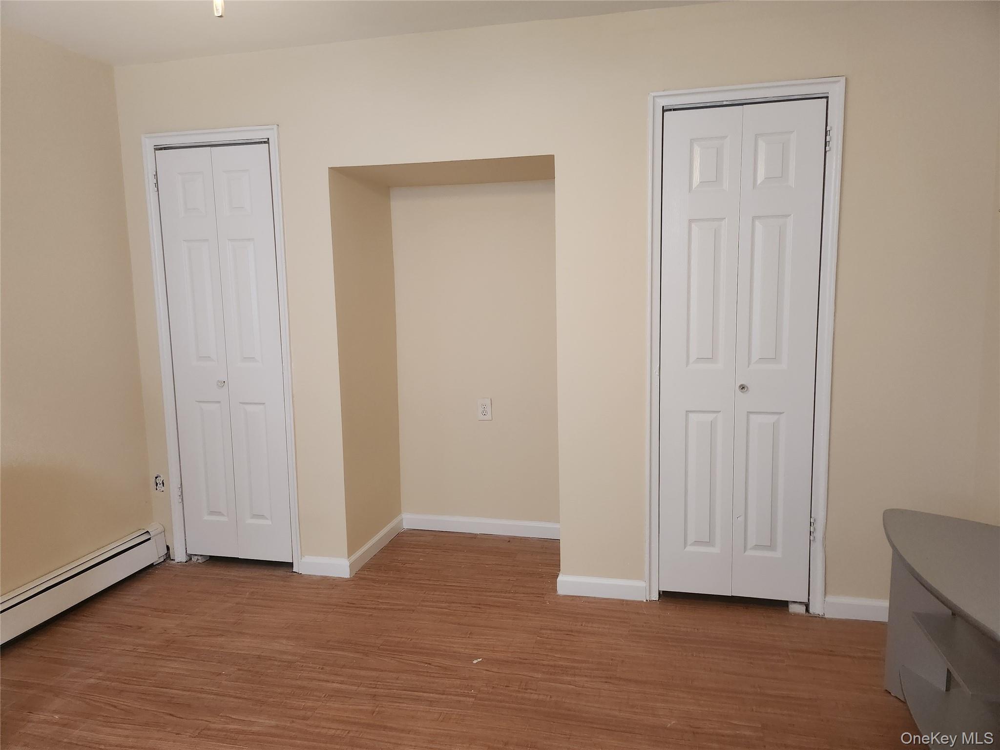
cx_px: 500
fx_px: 693
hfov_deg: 71.6
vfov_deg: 56.8
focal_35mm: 24
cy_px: 375
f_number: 1.8
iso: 800
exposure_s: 1/120
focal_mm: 5
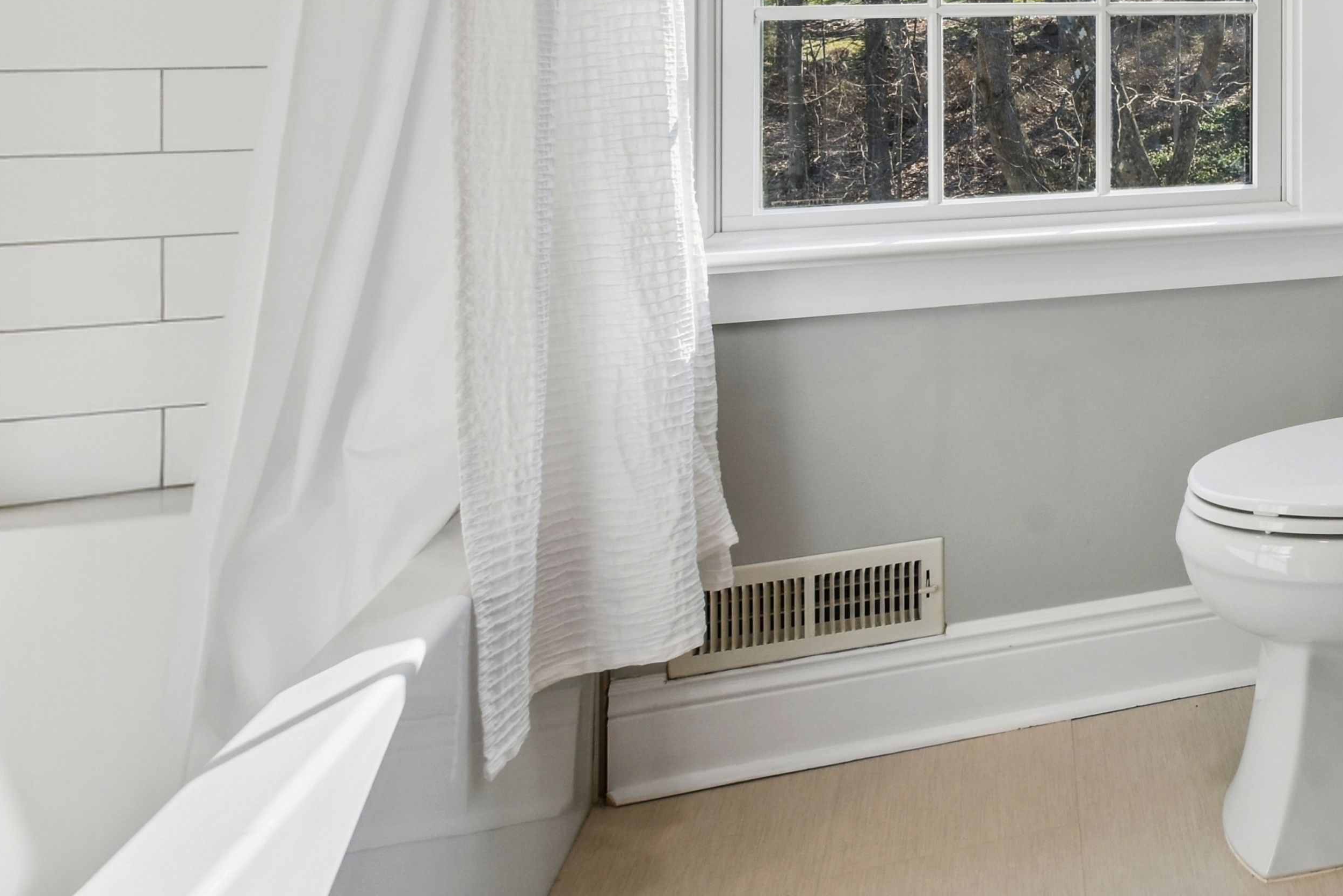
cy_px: -33
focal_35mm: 36
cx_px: 1565
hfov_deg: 40.0
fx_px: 1343
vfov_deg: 33.3
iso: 500
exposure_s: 1/60
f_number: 8
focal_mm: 10
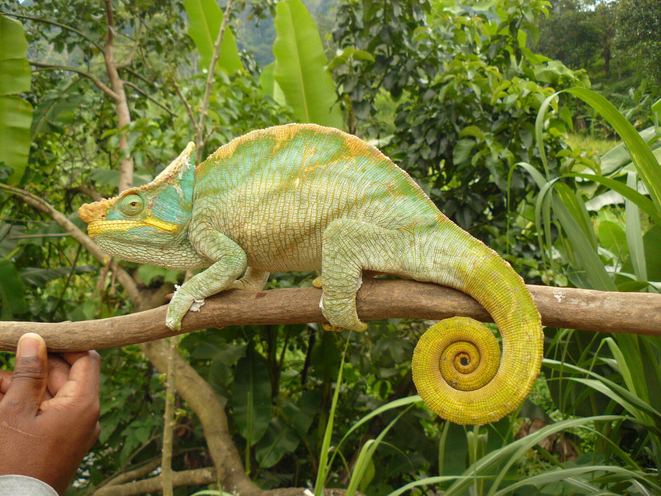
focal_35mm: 36
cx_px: 330
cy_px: 248
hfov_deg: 51.4
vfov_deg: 39.7
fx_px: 687
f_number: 2.8
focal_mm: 6
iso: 200
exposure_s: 1/100
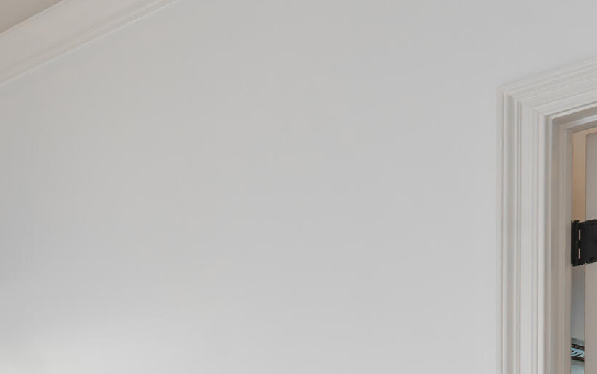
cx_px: -204
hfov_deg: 26.7
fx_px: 1025
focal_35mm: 63
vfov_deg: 17.9
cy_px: 597
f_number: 5.6
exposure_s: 1/30
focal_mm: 17
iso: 500
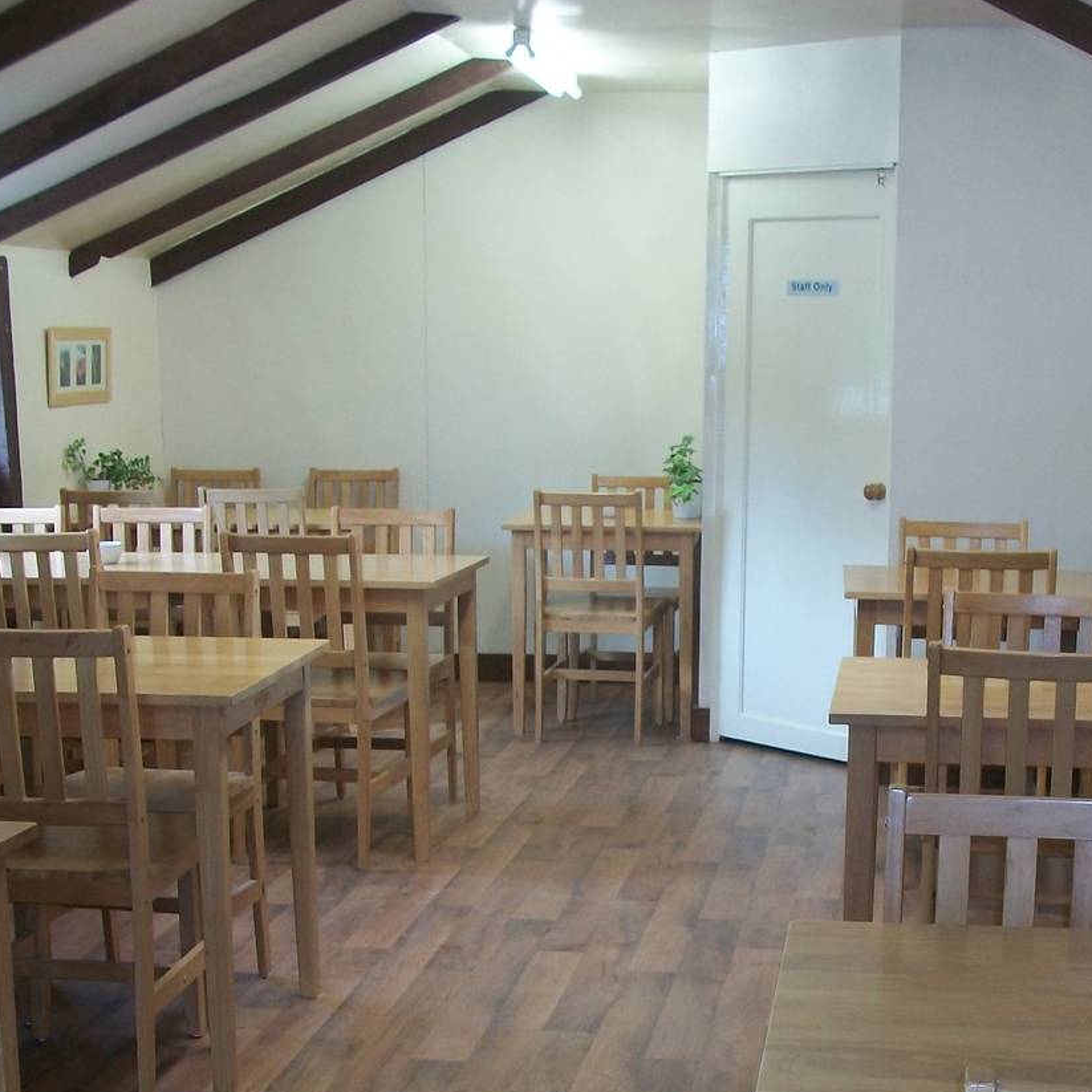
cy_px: 762
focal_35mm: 55
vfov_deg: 30.8
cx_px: 715
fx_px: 1963
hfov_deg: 30.9
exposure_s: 1/30
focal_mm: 5.7
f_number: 2.9
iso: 80
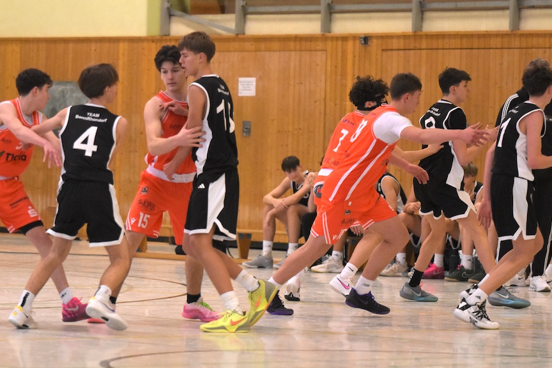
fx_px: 3327
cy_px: 186
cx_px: 263
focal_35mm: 217
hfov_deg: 9.5
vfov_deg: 6.3
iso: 3200
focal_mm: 122
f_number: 2.8
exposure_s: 1/800
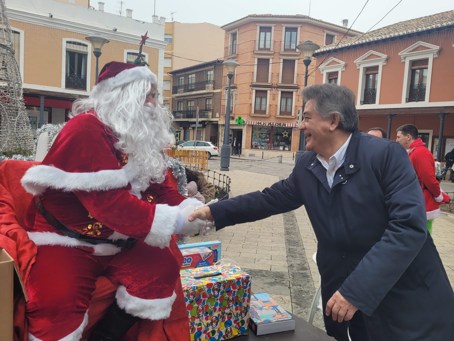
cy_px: 166
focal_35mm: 29
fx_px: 380
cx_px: 243
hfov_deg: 61.6
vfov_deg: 48.2
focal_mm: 5.4
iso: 40
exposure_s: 1/457
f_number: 1.8
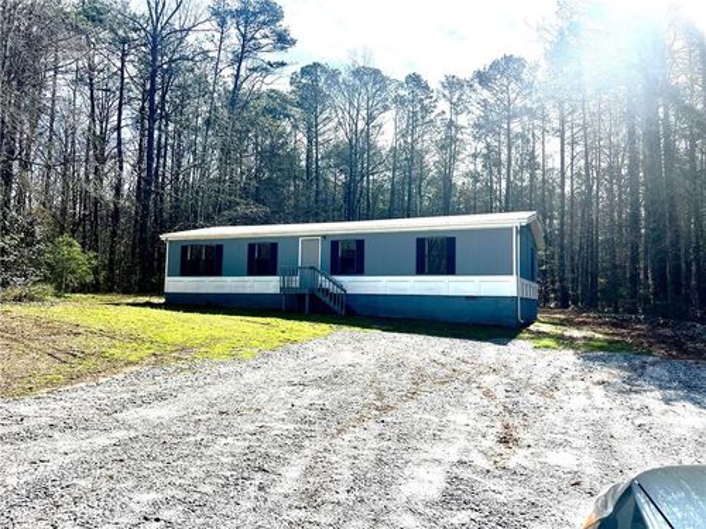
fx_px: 530
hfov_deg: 67.3
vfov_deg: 53.1
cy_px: 264
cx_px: 353
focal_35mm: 26
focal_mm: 5.7
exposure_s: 1/3704
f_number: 1.5
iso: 50
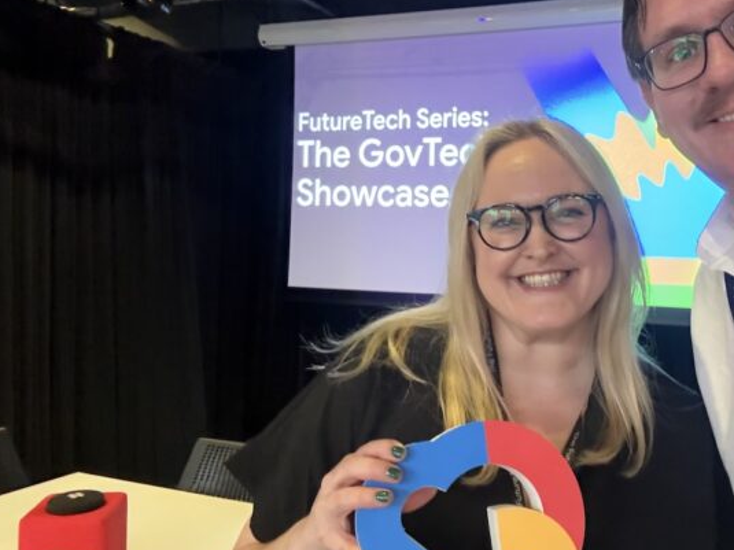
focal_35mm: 33
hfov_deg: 54.2
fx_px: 700
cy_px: 232
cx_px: 493
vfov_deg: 42.8
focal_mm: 2.69
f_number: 1.9
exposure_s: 1/25
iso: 500
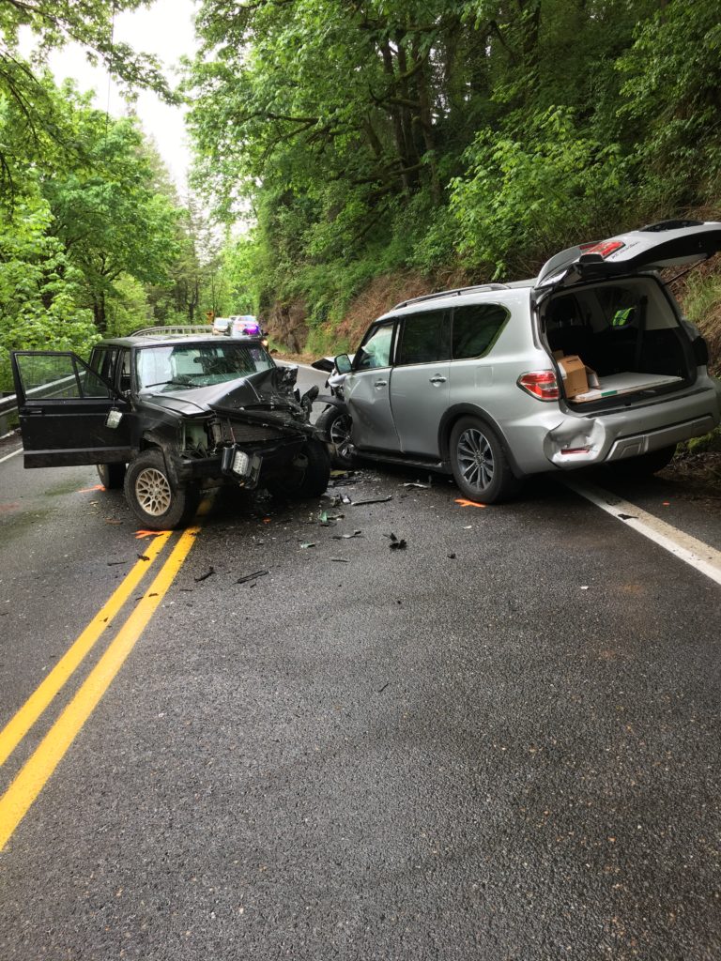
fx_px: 805
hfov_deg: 48.2
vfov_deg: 61.7
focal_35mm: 29
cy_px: 480
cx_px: 360
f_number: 2.2
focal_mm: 4.15
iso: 32
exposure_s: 1/120
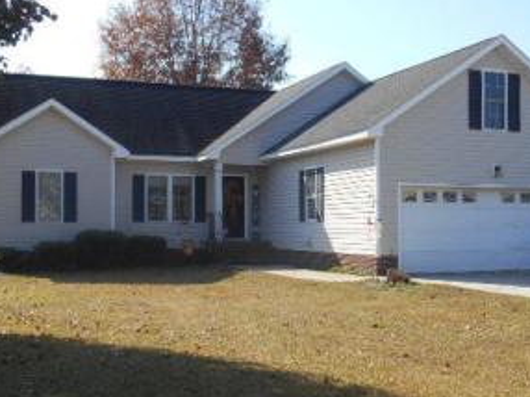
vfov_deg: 29.6
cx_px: 272
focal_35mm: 49
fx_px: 750
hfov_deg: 38.9
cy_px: 204
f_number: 3.7
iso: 80
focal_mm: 6.3
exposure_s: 1/400
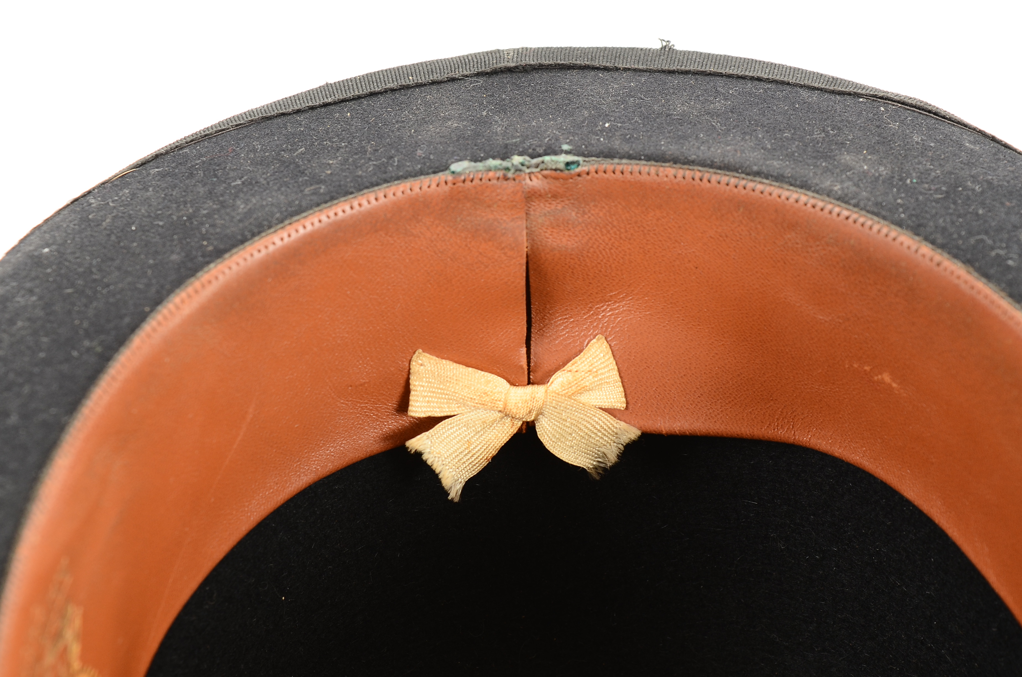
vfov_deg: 18.8
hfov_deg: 28.1
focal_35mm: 72
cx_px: 511
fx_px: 2040
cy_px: 338
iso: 250
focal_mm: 48
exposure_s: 1/80
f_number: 9
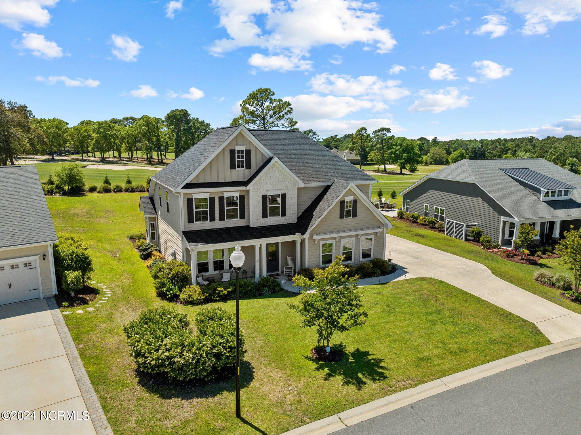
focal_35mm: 24
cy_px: 218
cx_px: 290
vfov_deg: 56.8
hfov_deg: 71.6
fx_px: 403
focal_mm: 12.29
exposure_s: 1/500
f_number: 2.8
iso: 100
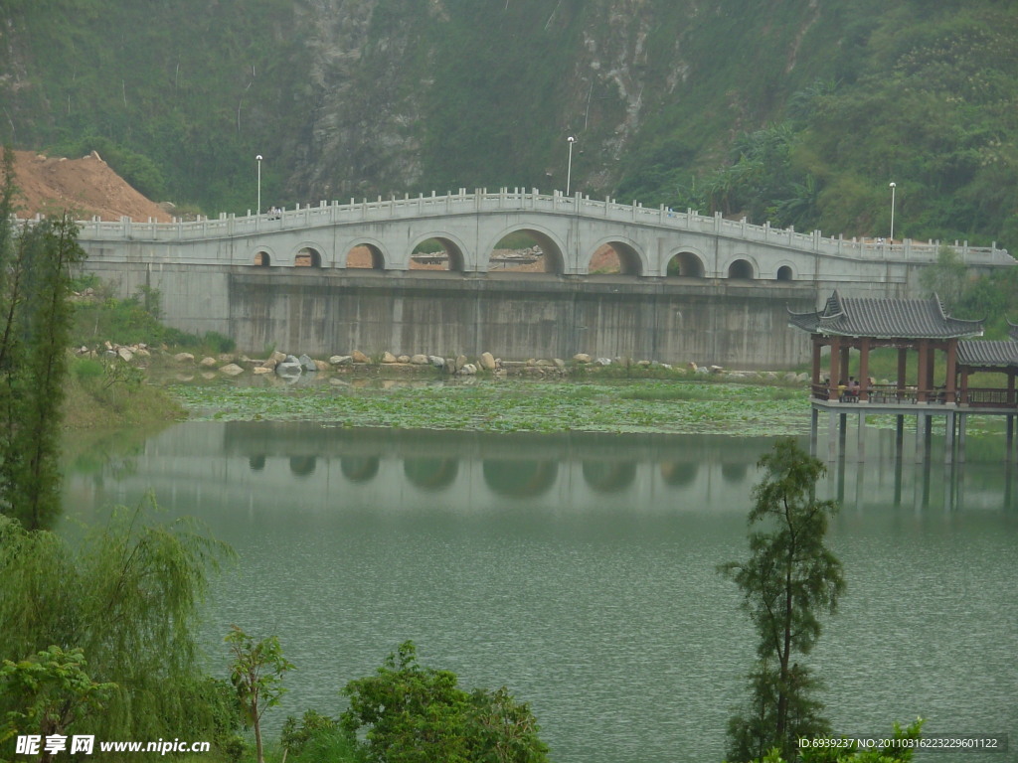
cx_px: 509
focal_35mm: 112
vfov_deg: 13.2
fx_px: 3294
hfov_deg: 17.6
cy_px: 382
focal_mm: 18.6
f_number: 4.2
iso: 50
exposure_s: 1/406
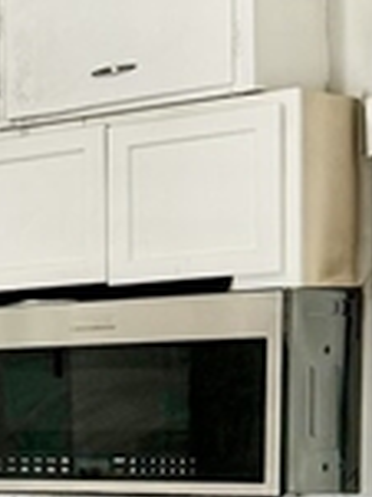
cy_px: 550
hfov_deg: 10.4
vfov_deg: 15.7
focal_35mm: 122
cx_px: -533
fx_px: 1751
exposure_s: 1/60
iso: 125
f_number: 1.78
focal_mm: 6.76
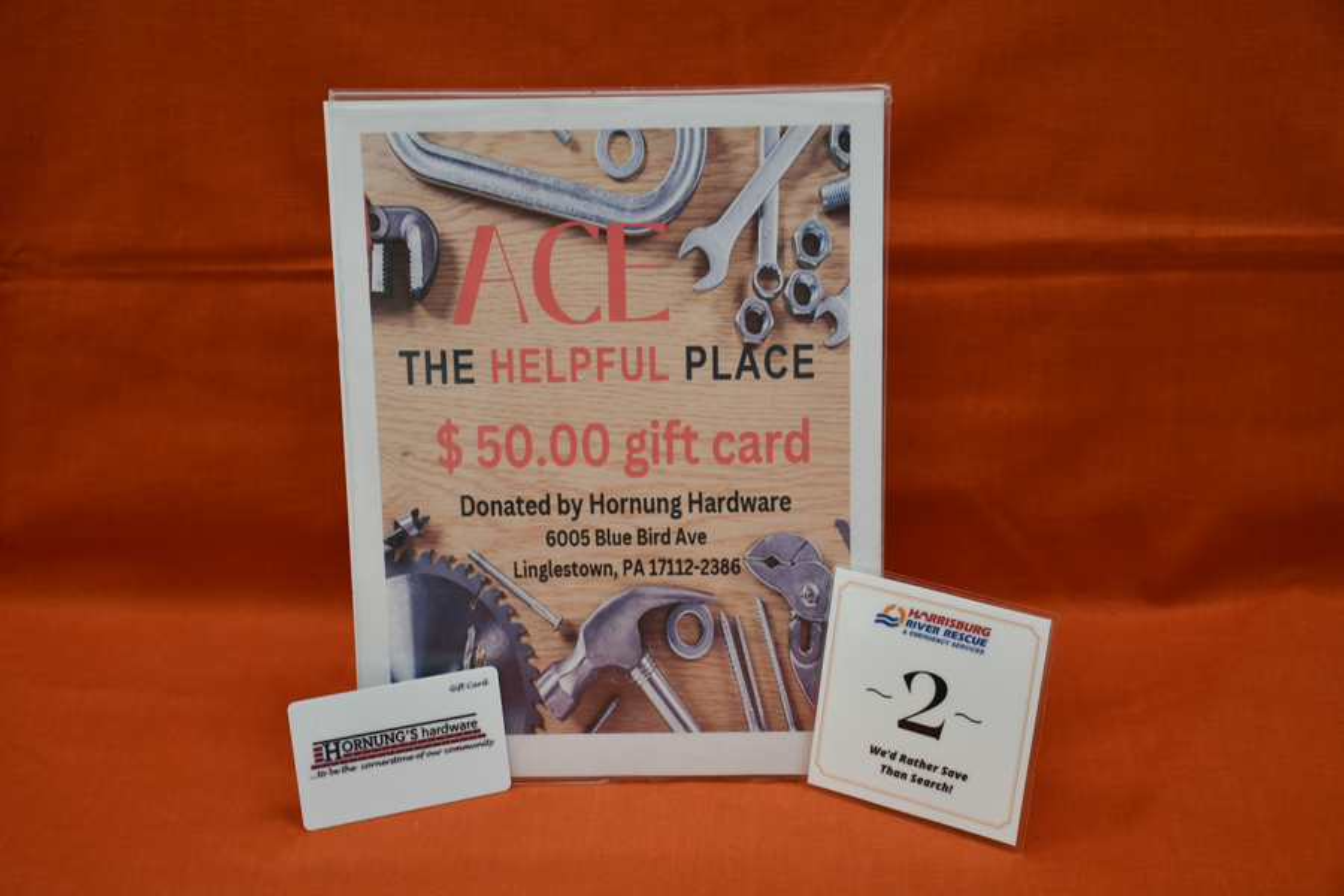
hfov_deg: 35.1
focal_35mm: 57
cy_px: 448
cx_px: 672
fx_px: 2128
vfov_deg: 23.8
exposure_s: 1/30
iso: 400
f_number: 4.2
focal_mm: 38
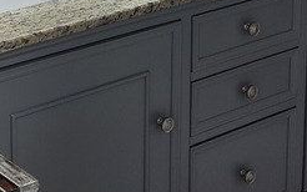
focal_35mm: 107
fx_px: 896
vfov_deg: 11.6
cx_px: 4
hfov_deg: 18.9
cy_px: -121
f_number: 1.8
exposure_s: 1/120
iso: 50
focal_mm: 5.4
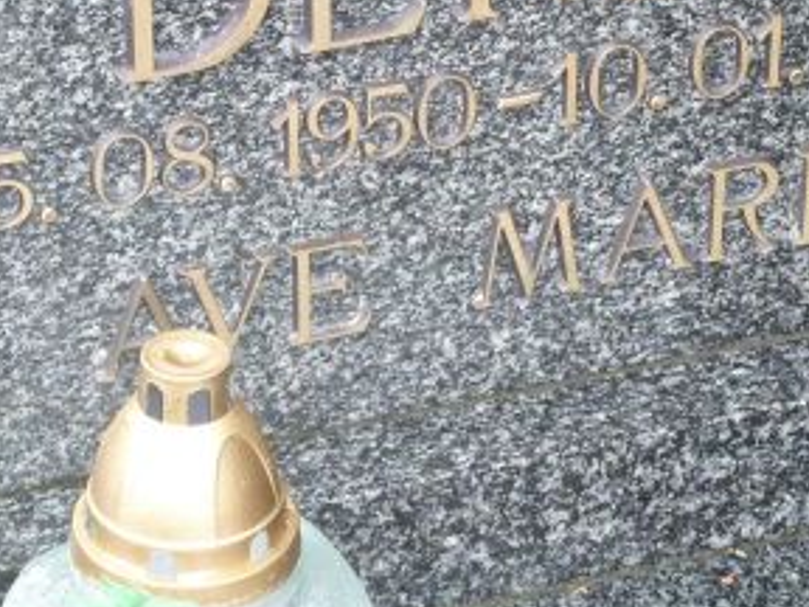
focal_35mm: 231
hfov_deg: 8.6
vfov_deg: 6.4
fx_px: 5399
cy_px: -37
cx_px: 514
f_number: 4.3
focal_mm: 17
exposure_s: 1/40
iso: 400
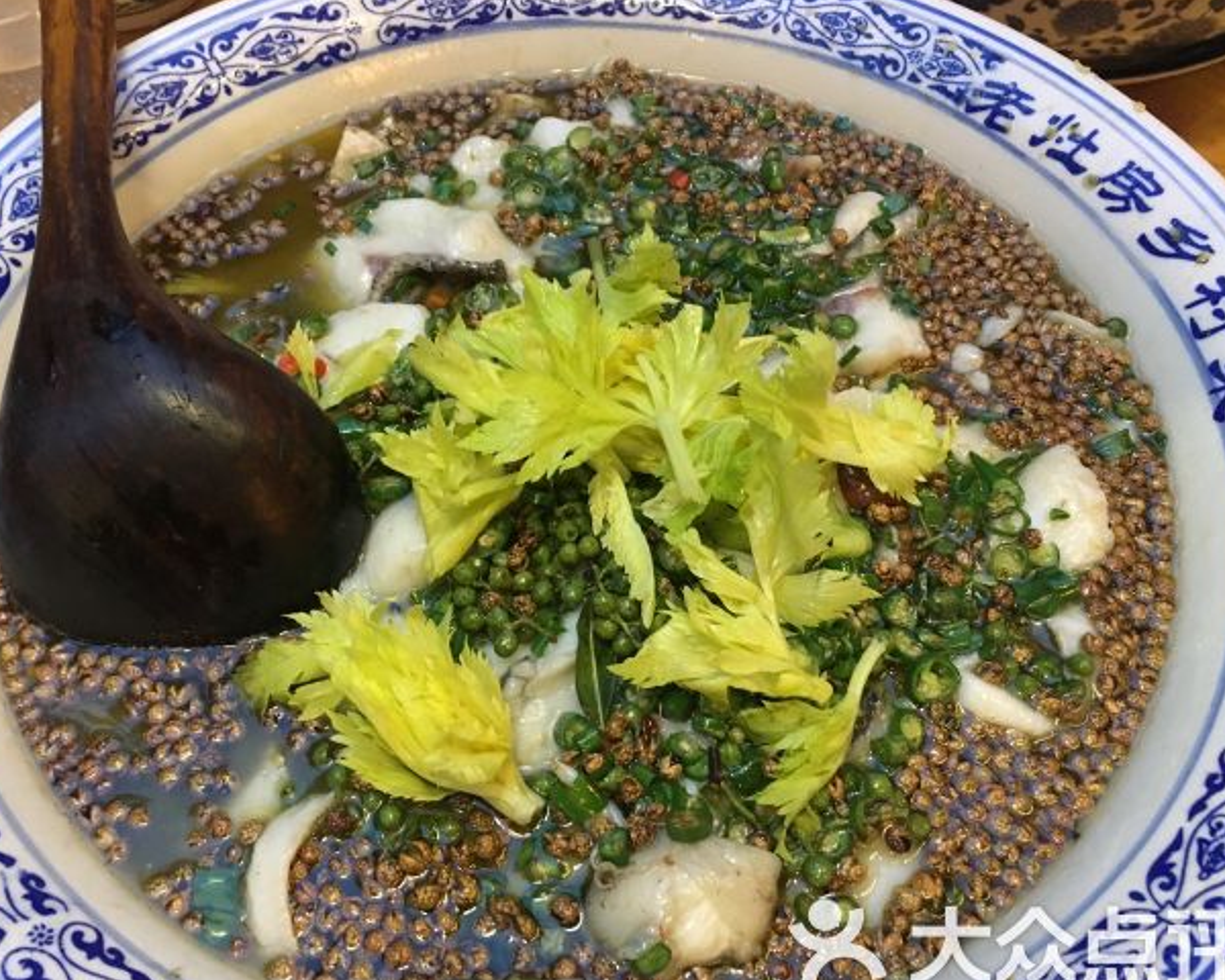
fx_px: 1196
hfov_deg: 54.2
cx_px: 586
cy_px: 518
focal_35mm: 33
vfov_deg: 44.5
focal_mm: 4.15
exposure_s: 1/20
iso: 200
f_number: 2.2
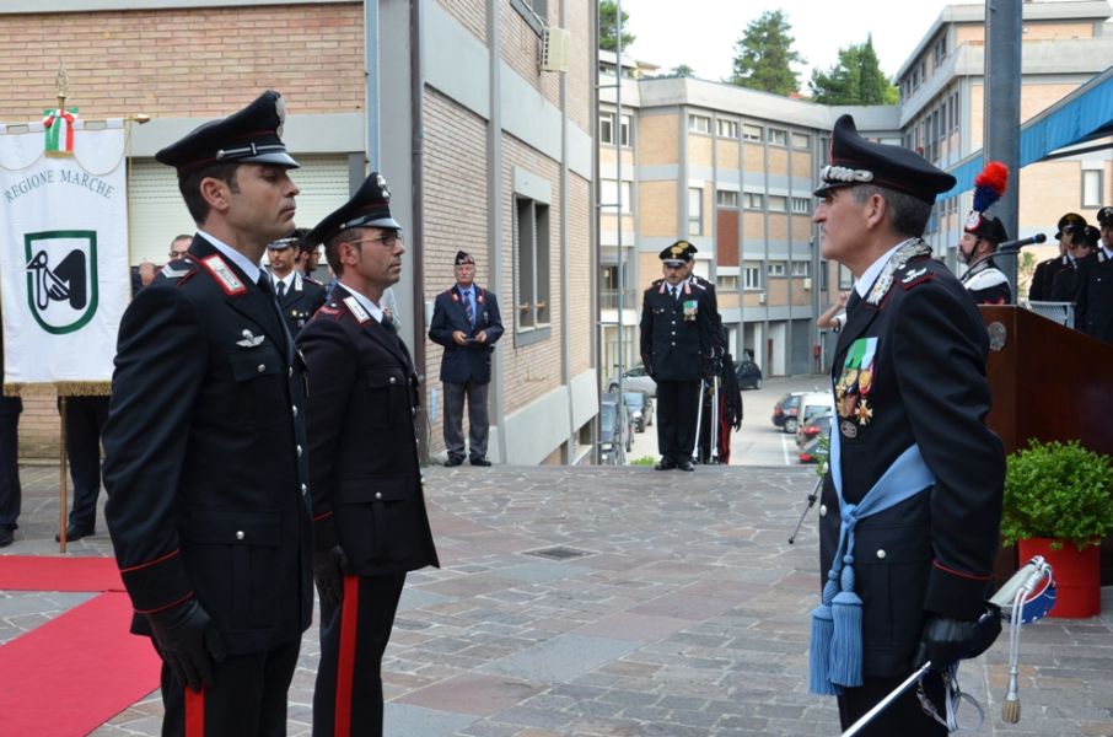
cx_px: 556
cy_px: 368
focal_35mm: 48
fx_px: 1481
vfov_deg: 28.0
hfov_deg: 41.2
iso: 400
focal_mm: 32
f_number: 8
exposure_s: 1/125
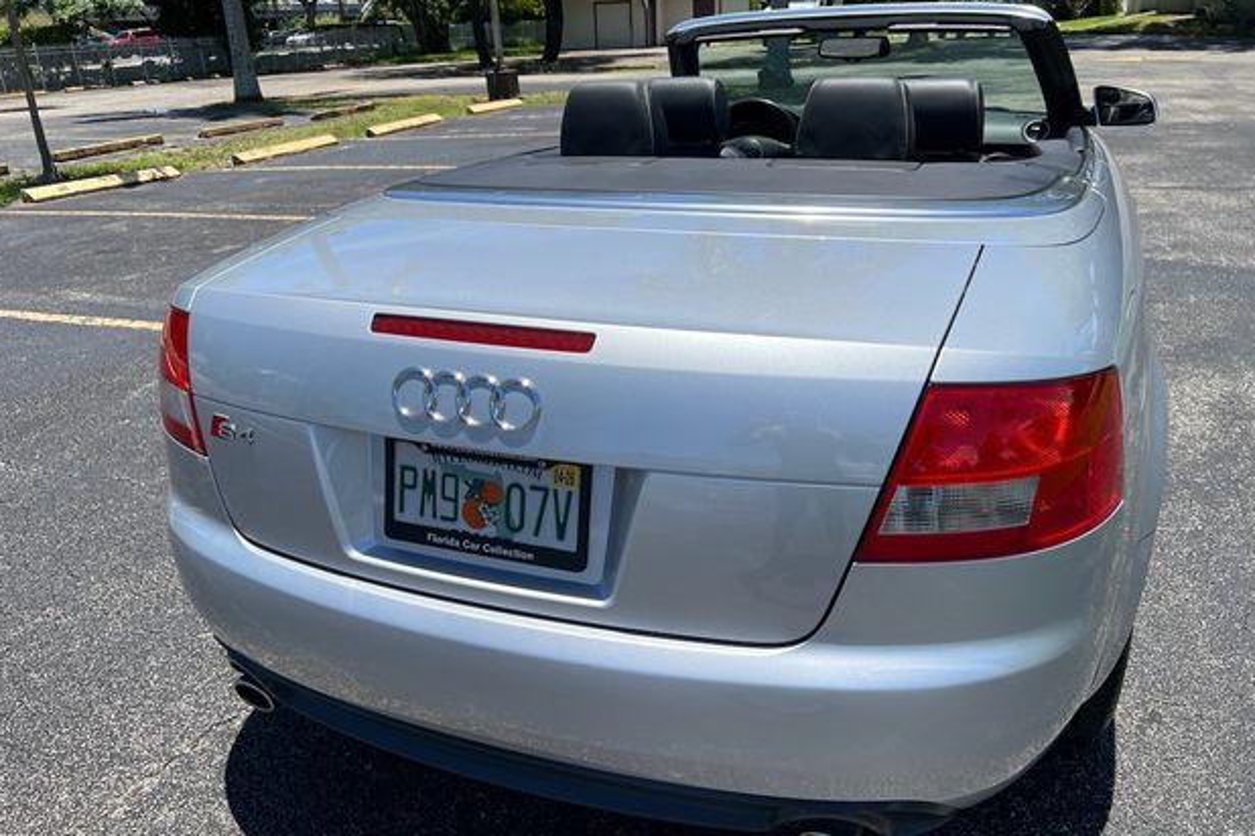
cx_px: 619
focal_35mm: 28
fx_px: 976
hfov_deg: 65.5
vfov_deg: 46.4
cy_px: 446
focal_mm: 5.7
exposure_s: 1/4115
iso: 50
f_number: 1.5
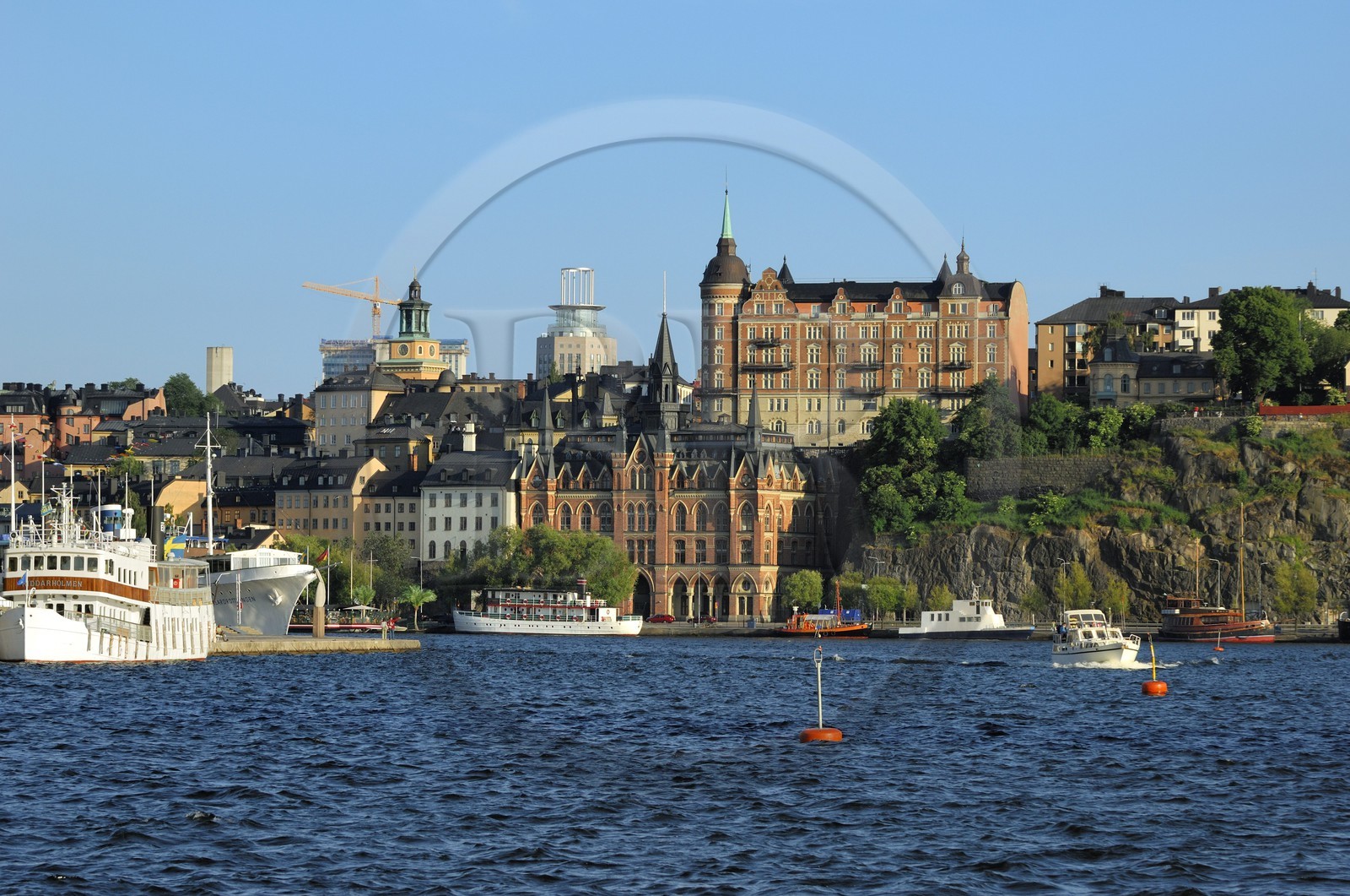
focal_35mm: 135
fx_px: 5054
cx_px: 675
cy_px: 448
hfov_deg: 15.2
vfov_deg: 10.1
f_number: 8.5
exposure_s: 1/250
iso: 100
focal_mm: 90
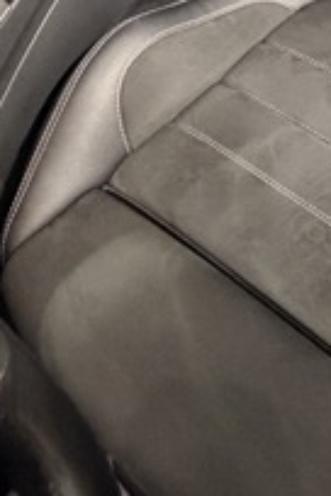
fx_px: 786
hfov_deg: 23.4
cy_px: -136
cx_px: 68
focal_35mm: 57
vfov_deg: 29.0
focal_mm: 2.22
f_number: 2.2
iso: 1250
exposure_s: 1/33
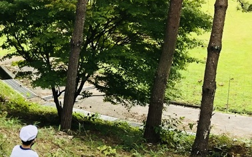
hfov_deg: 17.6
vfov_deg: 10.6
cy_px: 310
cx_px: -43
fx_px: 776
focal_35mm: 113
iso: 20
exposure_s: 1/131
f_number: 1.8
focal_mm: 3.99
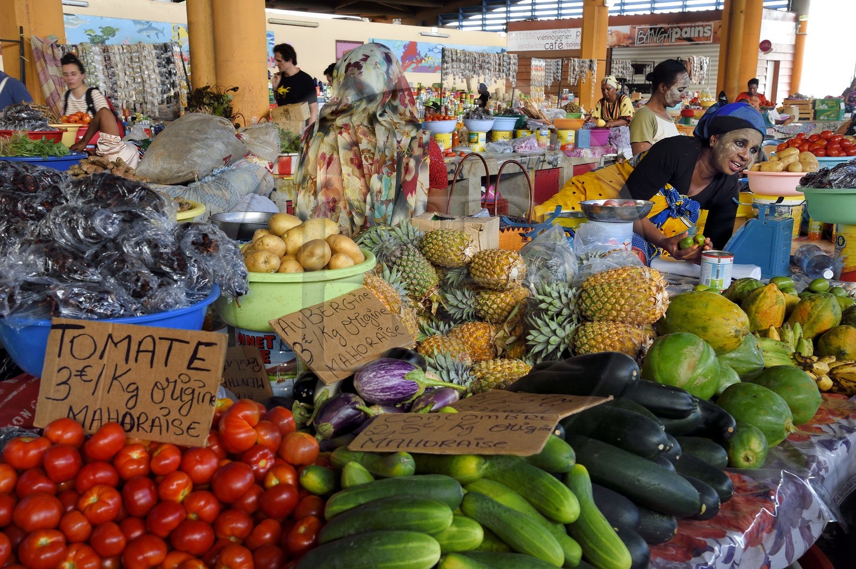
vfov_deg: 33.3
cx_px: 428
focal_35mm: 40
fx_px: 950
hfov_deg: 48.5
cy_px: 284
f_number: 11
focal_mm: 40
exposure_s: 1/40
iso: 800
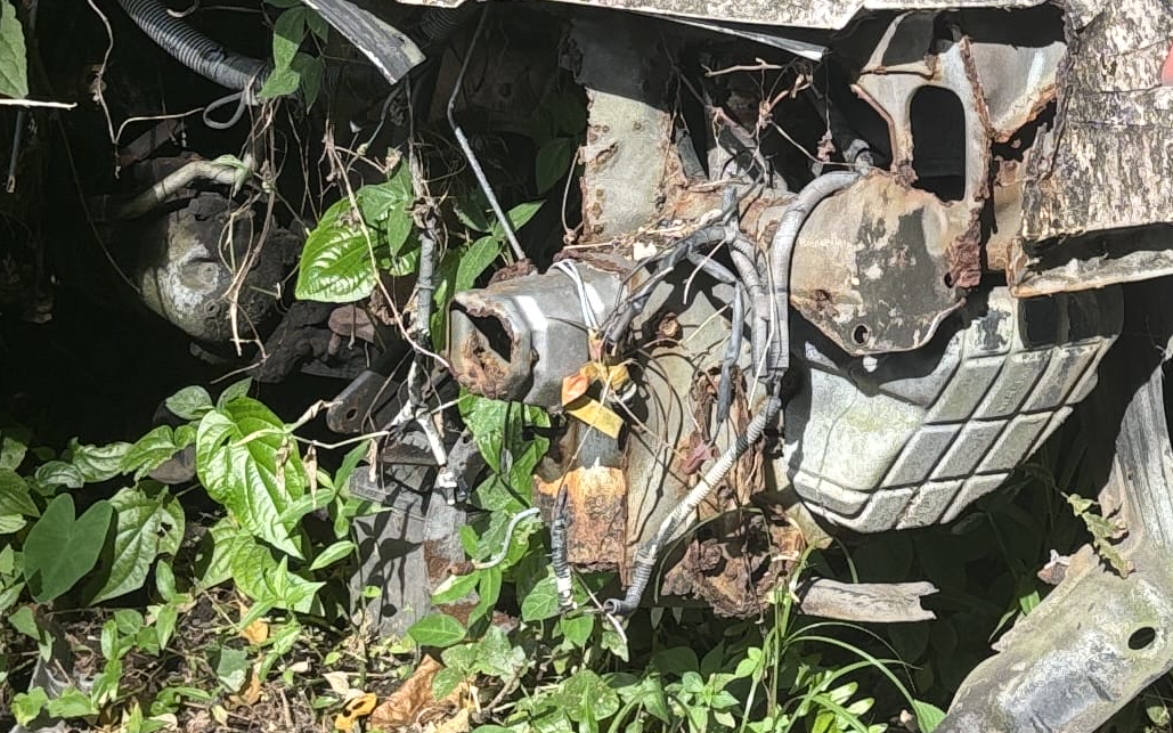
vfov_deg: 11.9
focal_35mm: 108
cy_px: -52
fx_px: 3452
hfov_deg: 18.8
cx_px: 1142
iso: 50
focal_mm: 5.96
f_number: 1.6
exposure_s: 1/568
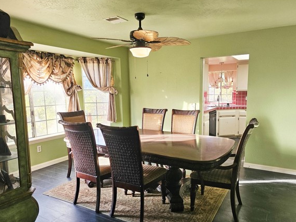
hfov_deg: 67.2
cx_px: 157
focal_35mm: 26
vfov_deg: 53.1
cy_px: 119
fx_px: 222
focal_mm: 6.3
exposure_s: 1/170
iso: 250
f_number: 1.7
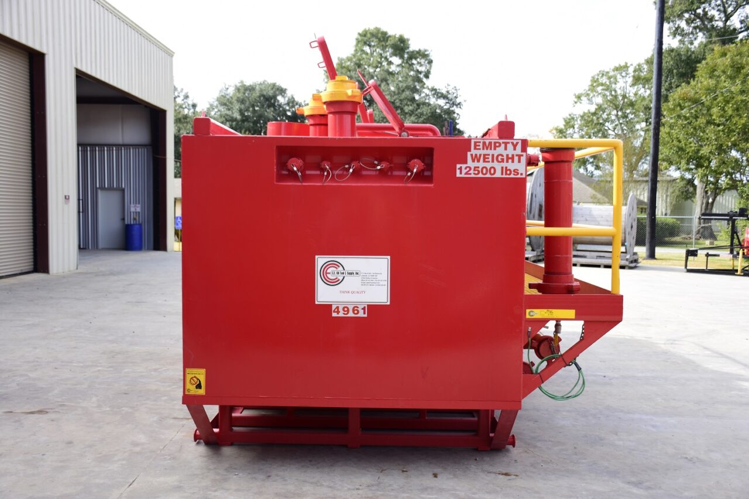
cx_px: 374
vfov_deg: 36.9
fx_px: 749
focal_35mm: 36
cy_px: 250
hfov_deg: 53.1
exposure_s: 1/250
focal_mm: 24
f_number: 3.8
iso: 100
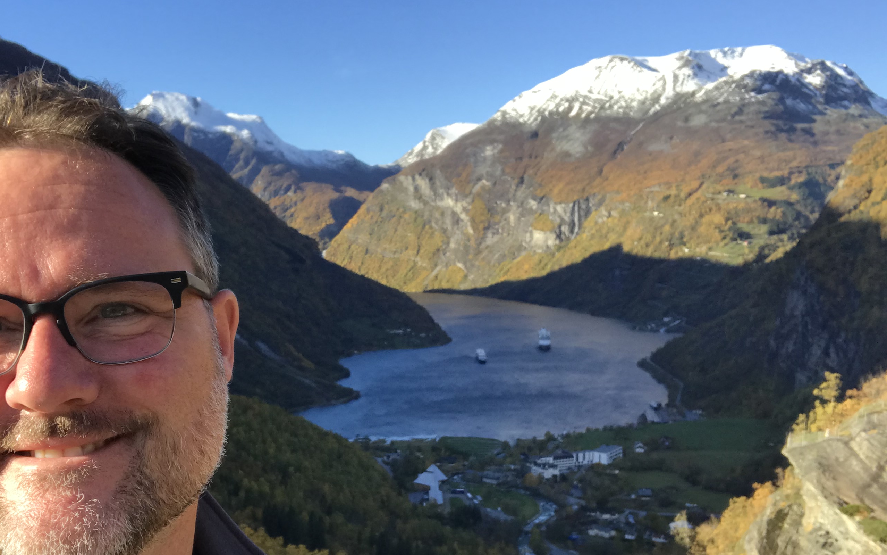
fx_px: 991
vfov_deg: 31.0
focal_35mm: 41
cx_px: 352
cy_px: 380
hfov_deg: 47.9
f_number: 2.2
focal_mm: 2.87
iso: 25
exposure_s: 1/689
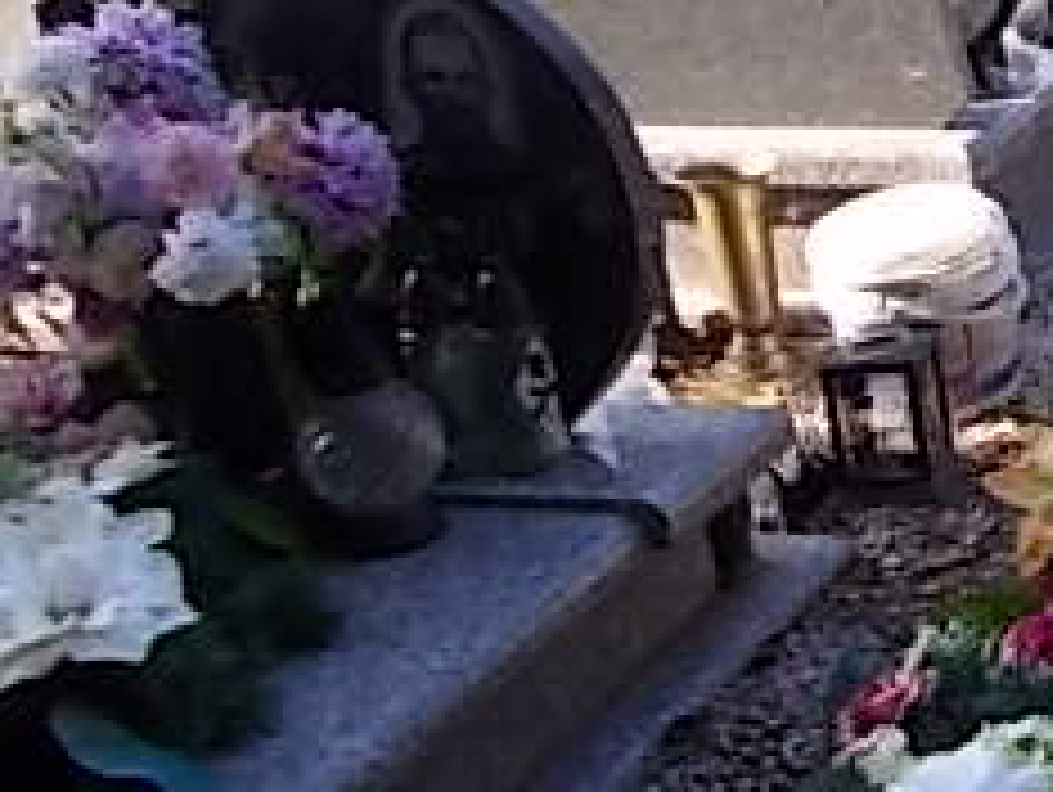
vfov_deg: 20.7
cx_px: 1436
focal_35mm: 71
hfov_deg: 23.5
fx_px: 2162
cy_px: 252
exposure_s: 1/200
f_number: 3.2
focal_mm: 4.6
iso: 80
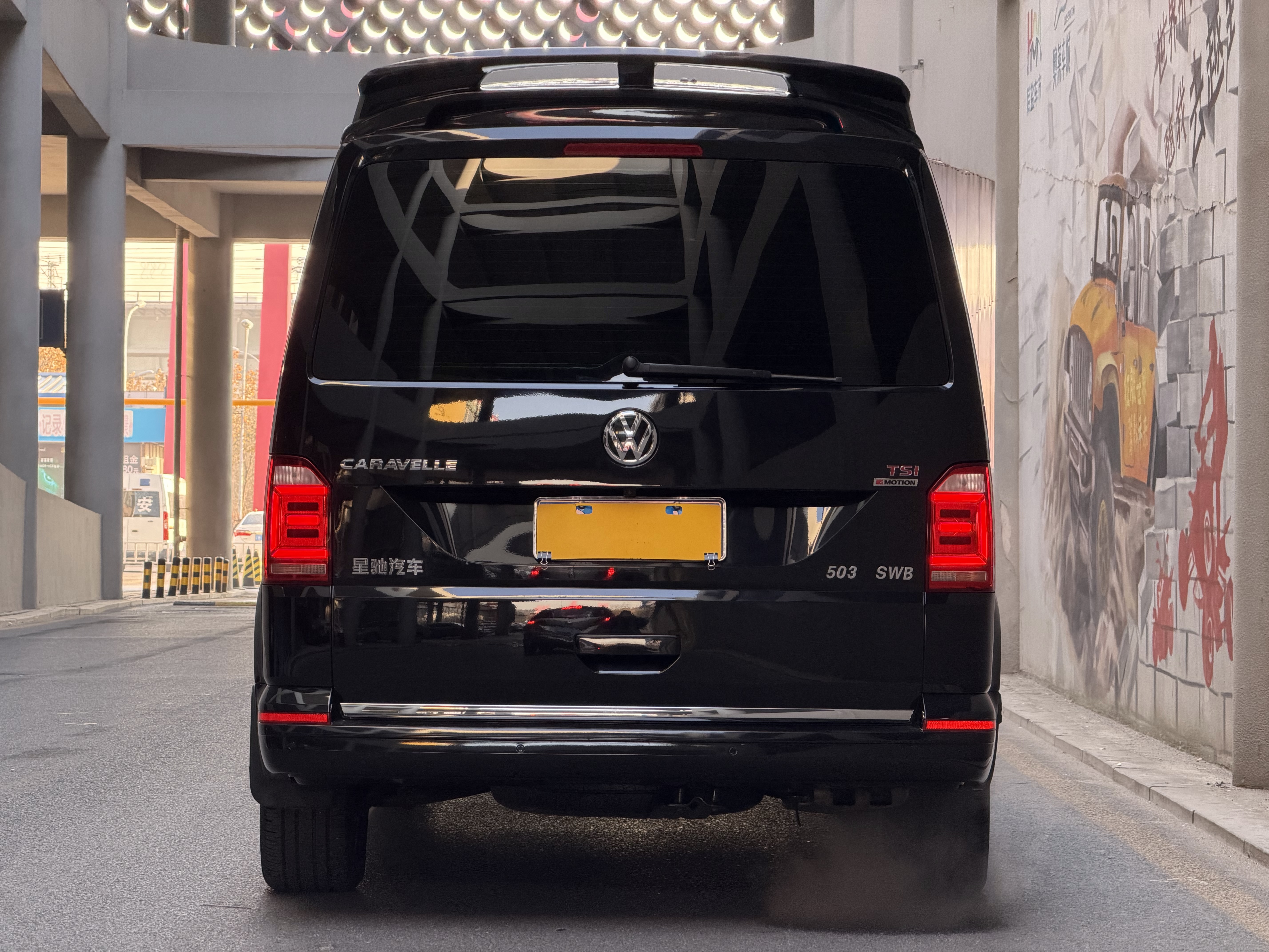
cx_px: 634
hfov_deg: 19.6
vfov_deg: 14.8
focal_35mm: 100
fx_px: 3666
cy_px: 476
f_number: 2.8
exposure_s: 1/113
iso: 400
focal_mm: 16.89
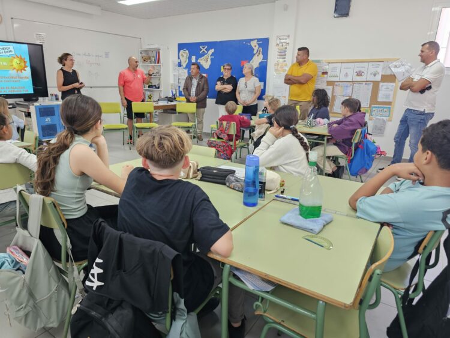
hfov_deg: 73.9
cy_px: 169
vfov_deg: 58.9
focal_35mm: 23
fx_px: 299
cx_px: 225
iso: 160
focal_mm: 6.3
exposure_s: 1/100
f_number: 1.7
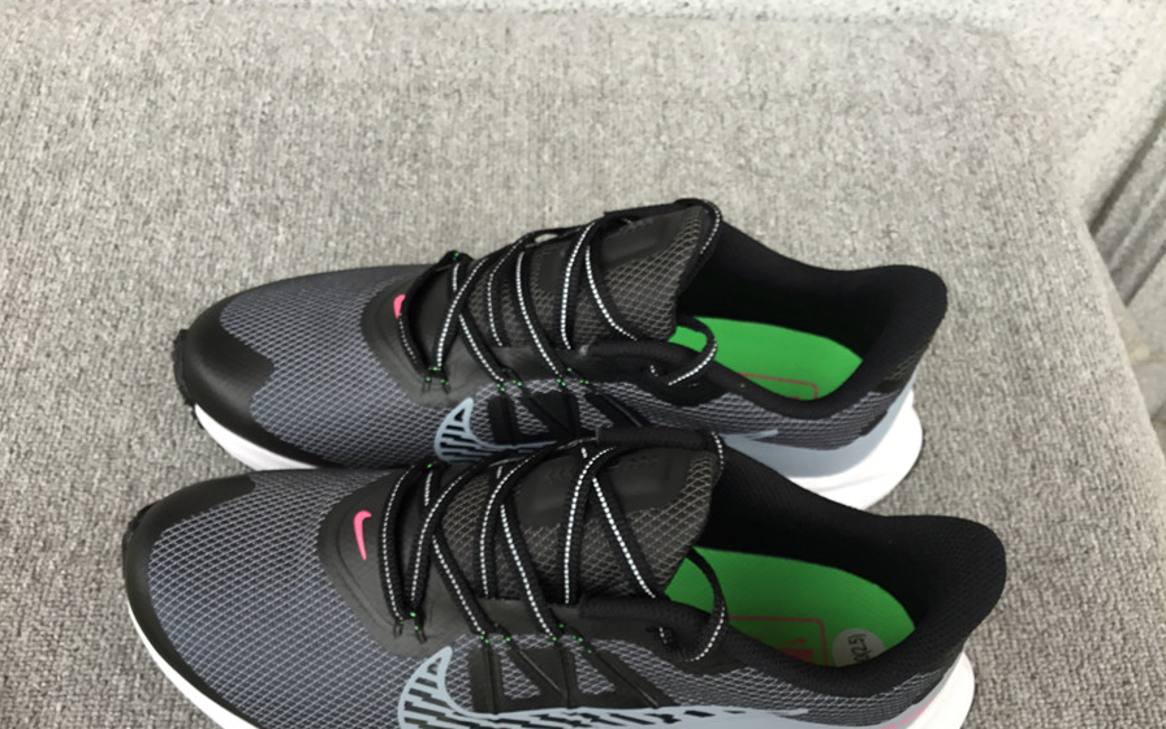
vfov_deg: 38.2
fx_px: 1049
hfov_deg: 58.1
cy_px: 434
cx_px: 582
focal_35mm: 33
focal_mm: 3.3
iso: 32
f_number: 2.4
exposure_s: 1/50
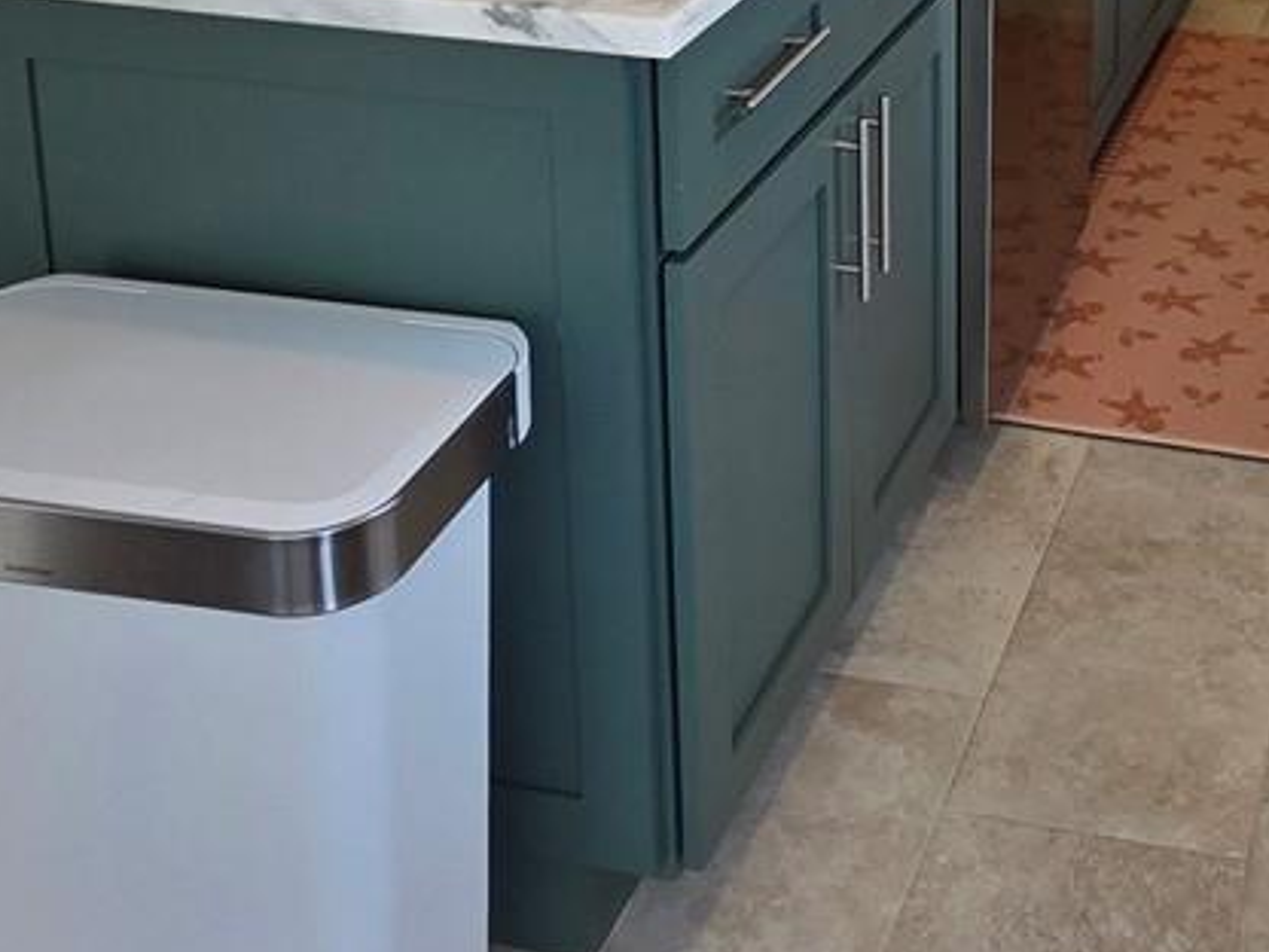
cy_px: -259
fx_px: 1833
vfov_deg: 25.4
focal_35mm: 50
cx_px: 1147
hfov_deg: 35.8
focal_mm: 2.2
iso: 50
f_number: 1.9
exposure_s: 1/120
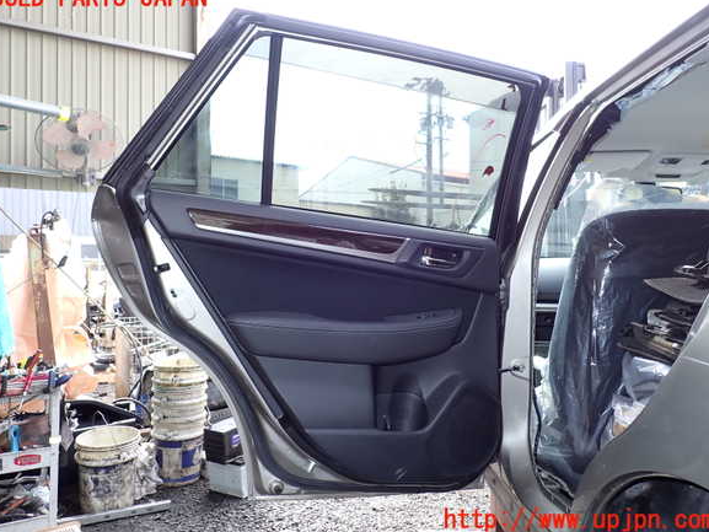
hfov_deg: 67.3
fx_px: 533
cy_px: 259
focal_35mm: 26
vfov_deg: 53.1
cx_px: 353
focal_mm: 4.5
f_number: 2.8
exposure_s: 1/125
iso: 100
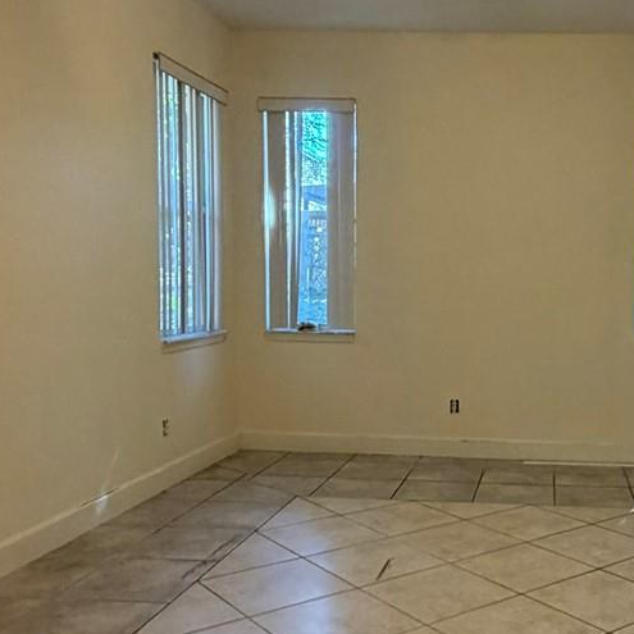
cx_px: 521
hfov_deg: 39.9
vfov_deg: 41.7
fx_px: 829
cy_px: 375
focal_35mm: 40
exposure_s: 1/60
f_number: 2.2
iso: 320
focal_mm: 2.22
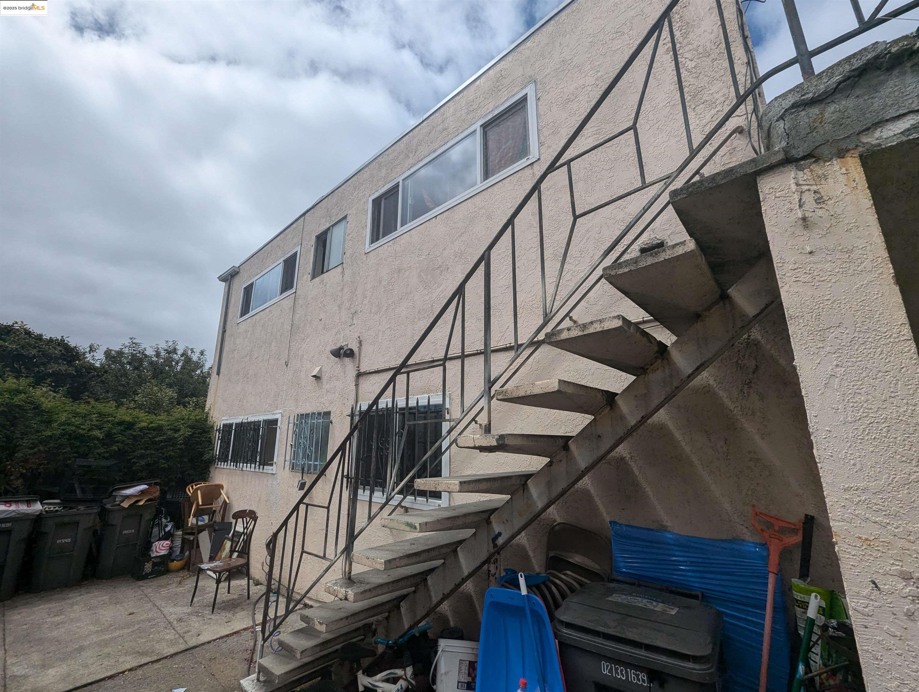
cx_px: 460
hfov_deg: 106.1
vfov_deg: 90.1
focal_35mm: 13
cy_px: 346
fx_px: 346
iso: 49
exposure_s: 1/4484
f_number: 2.2
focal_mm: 1.95
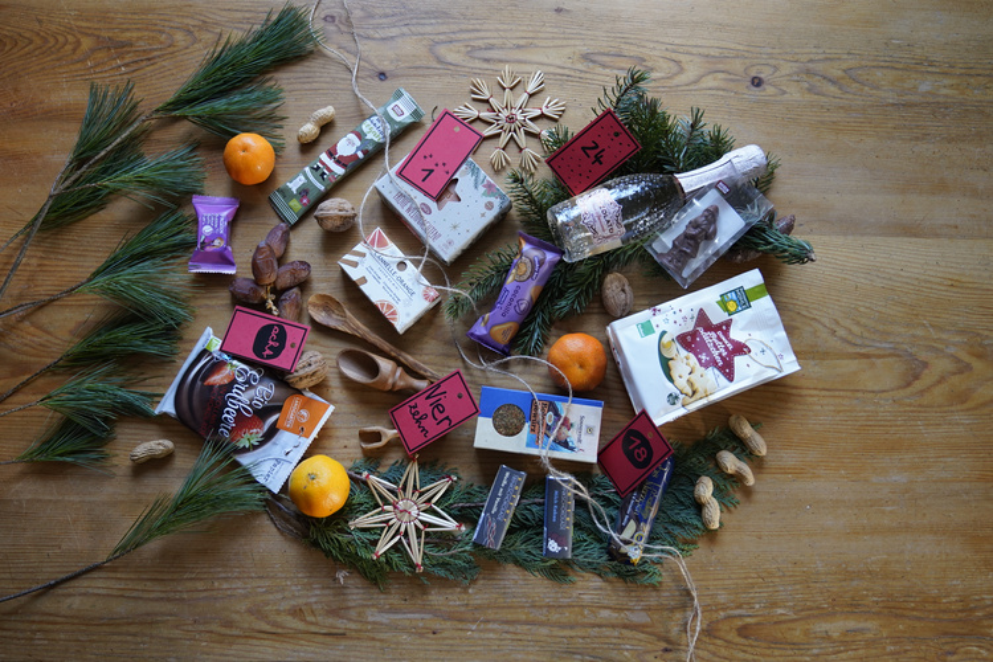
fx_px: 993
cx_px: 496
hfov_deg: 53.1
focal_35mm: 36
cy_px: 331
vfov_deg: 36.9
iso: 640
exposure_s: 1/30
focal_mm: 24
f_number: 2.8
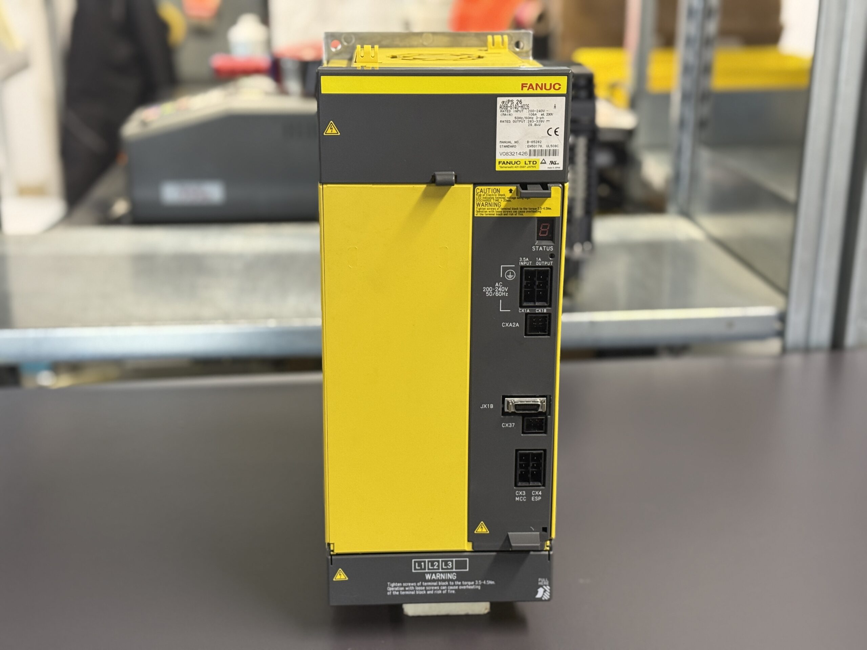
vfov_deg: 30.3
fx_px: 1202
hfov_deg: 39.7
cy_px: 325
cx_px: 434
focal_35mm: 48
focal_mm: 6.76
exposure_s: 1/50
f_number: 1.78
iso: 200
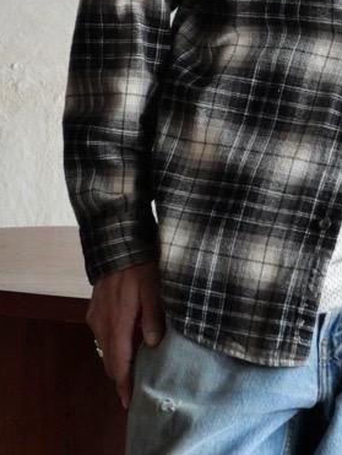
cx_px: 369
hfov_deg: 6.0
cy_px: 95
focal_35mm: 248
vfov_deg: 8.0
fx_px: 3261
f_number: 4
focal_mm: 54
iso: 1250
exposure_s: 1/125
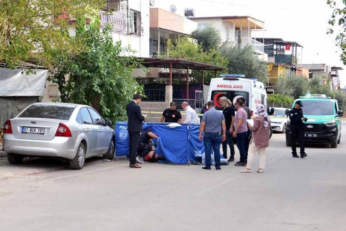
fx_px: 529
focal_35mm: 55
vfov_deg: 24.6
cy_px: 116
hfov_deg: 36.2
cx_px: 173
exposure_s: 1/800
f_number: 5.6
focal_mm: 55
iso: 800
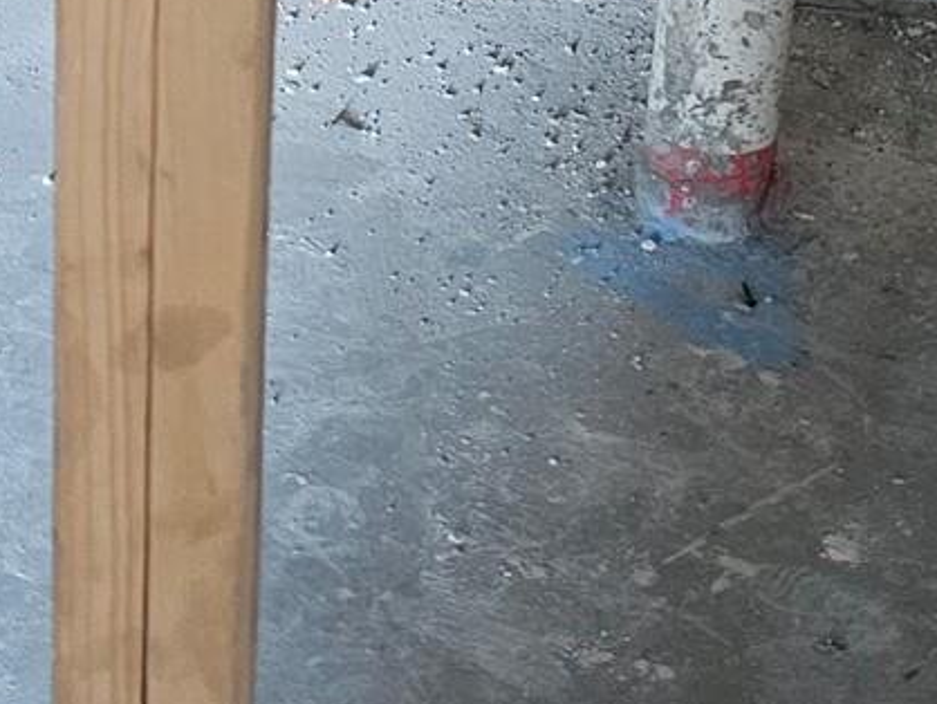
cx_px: -47
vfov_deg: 14.7
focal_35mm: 88
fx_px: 2383
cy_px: -554
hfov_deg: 21.3
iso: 640
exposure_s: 1/40
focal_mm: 6.3
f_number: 1.7
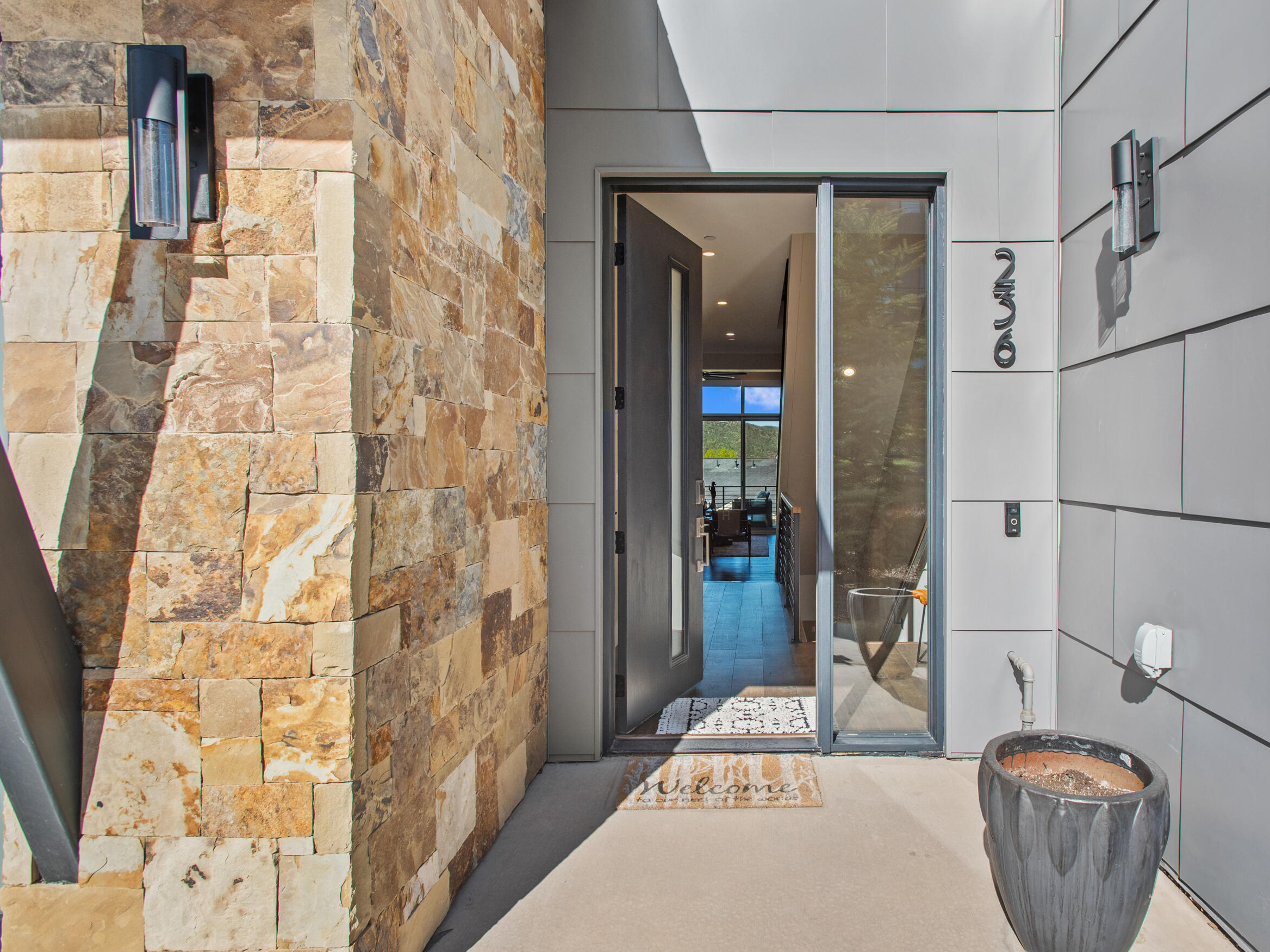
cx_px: 758
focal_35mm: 21
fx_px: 770
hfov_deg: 78.1
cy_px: 478
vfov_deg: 63.4
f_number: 7.1
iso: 400
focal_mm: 17
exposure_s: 1/200
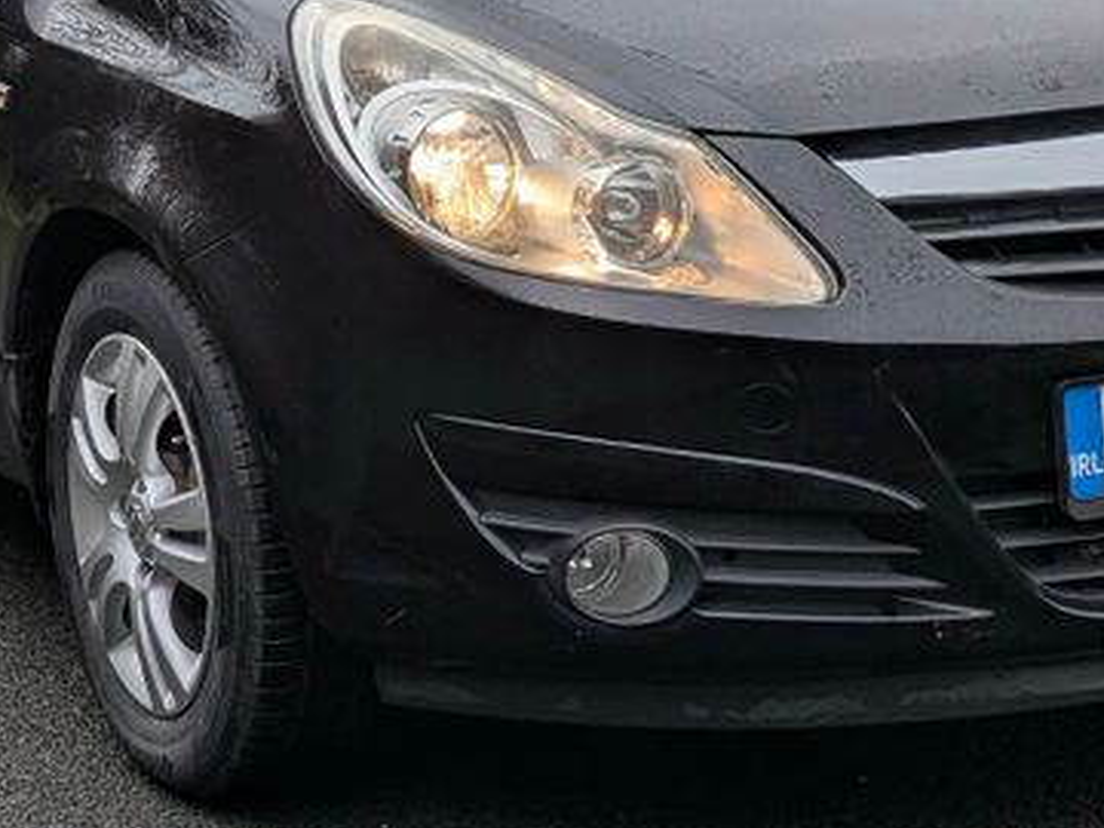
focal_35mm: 40
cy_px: 166
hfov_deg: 46.8
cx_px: 561
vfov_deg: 34.8
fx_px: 1276
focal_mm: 6.81
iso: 46
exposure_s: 1/478
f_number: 1.85
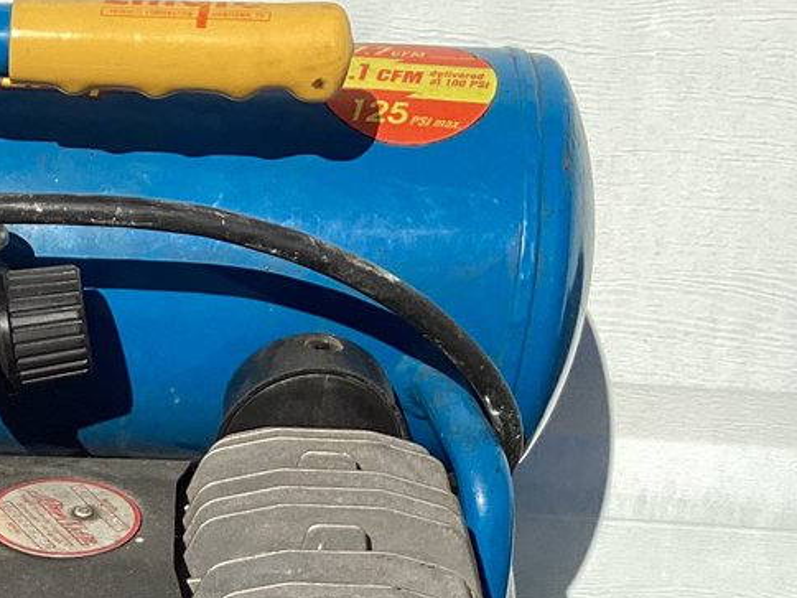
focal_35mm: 97
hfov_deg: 19.6
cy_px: 828
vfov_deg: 14.5
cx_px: 1
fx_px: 2233
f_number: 2.4
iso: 25
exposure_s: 1/1812
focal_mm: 3.3
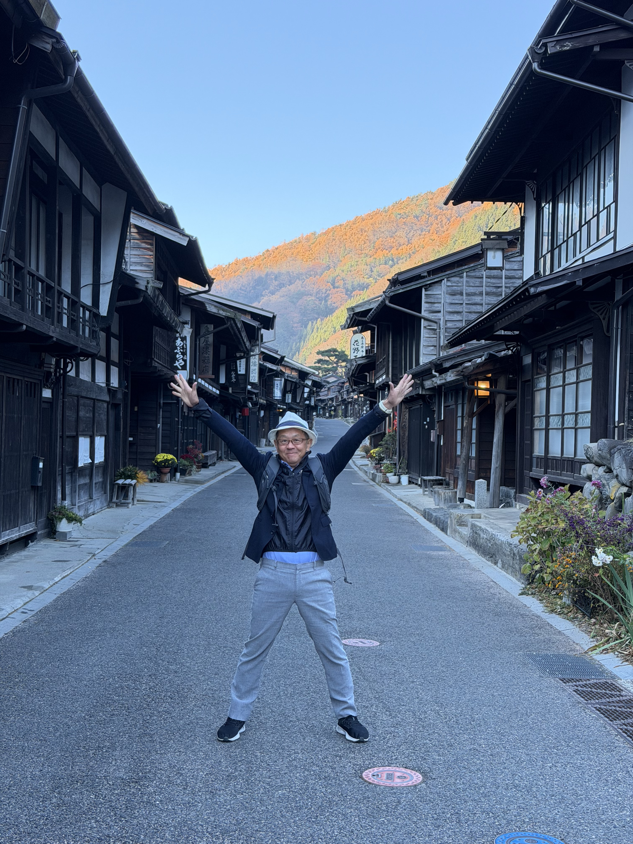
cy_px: 422
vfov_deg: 39.7
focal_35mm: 48
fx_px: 1170
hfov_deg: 30.3
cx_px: 316
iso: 50
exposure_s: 1/210
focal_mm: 6.76
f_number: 1.78
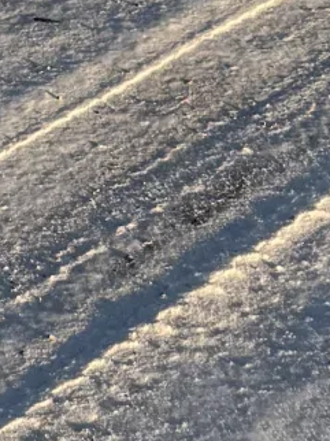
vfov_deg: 9.5
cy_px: -508
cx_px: -641
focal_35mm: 191
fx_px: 2431
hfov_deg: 7.0
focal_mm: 6.76
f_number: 1.78
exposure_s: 1/2415
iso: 80
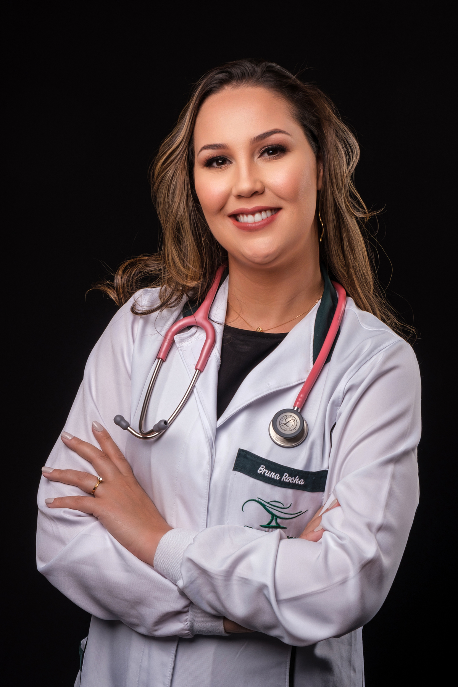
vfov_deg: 32.4
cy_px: 344
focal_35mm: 62
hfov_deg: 21.9
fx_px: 1183
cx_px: 229
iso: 200
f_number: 9
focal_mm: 41.1
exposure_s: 1/100
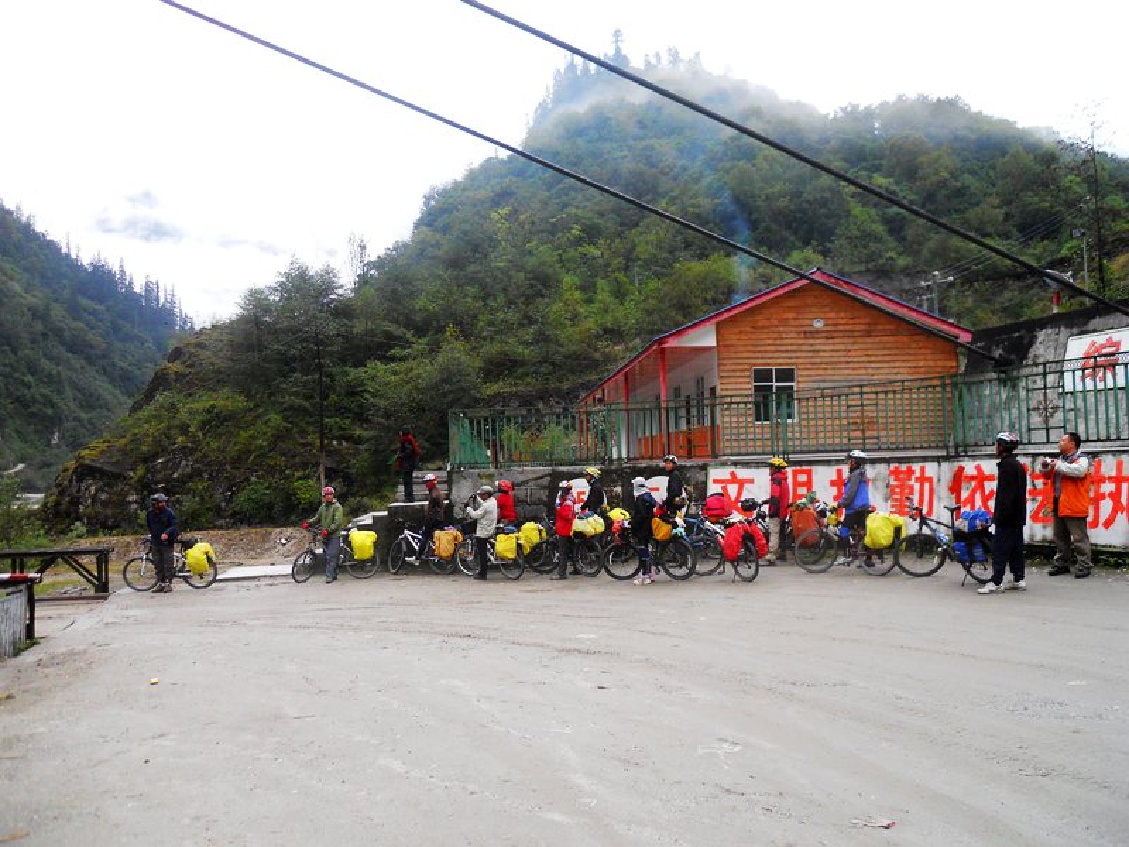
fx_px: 913
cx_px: 564
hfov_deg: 63.4
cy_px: 424
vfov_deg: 49.7
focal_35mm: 28
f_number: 2.7
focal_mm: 5
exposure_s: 1/200
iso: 400
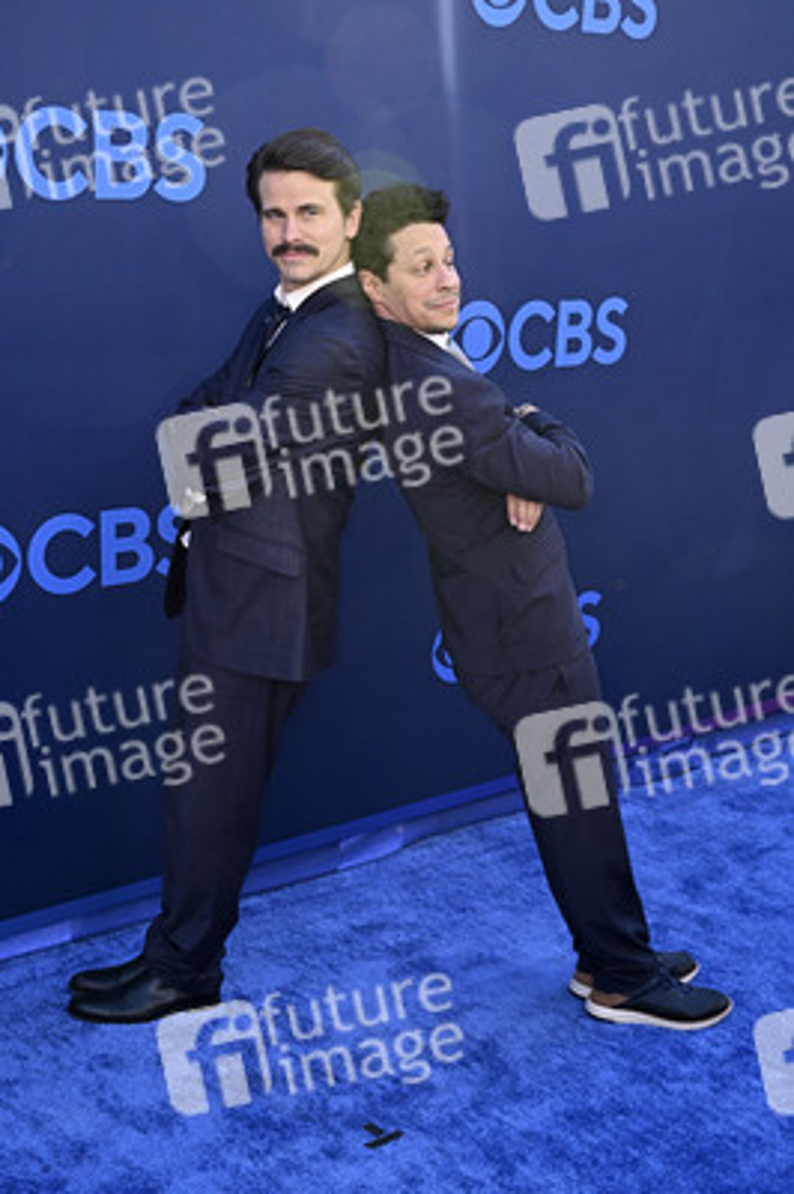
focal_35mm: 39
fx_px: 1292
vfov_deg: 49.6
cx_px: 397
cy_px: 597
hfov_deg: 34.2
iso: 320
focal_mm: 39
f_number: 5.6
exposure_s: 1/200
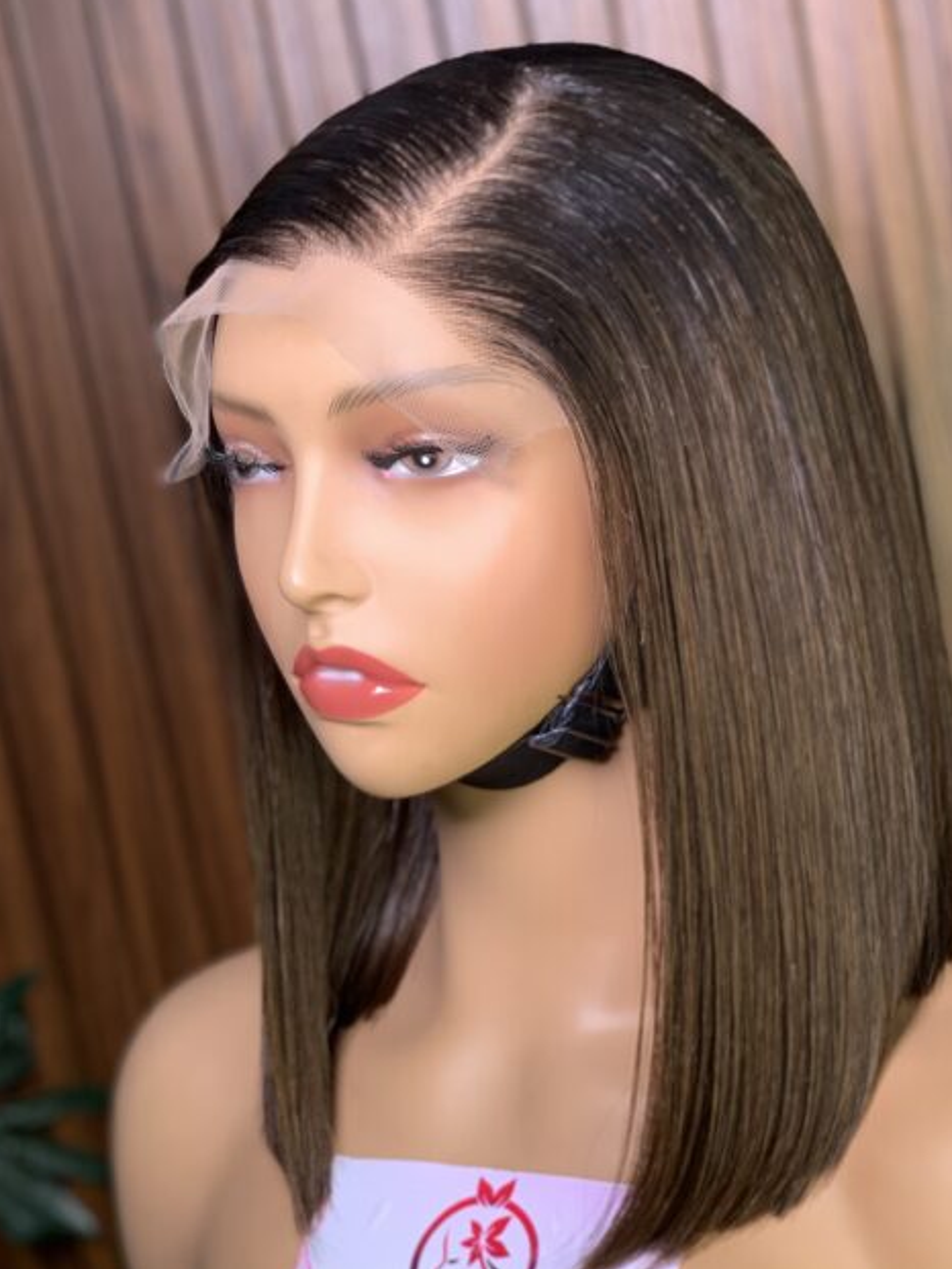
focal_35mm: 67
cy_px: 544
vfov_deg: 28.9
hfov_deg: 21.9
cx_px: 433
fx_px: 2456
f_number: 2.4
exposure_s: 1/103
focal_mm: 6
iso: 16
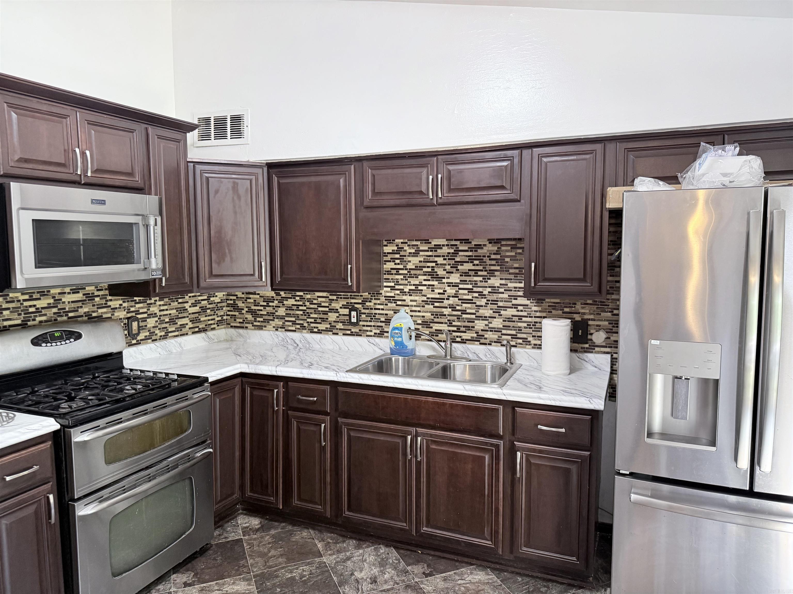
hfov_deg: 71.6
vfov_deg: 56.8
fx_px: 550
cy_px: 297
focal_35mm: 24
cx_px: 396
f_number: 1.78
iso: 250
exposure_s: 1/60
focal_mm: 6.76
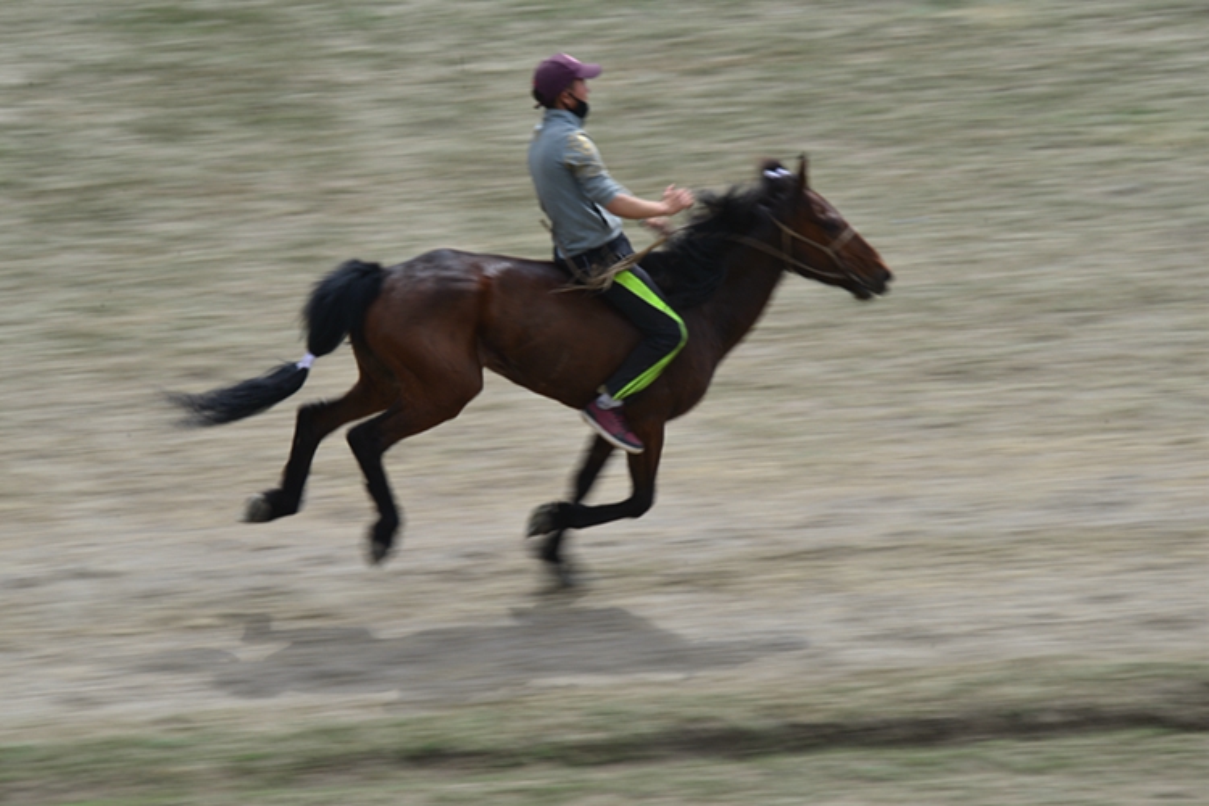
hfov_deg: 5.4
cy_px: 403
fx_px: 12761
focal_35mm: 380
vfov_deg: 3.6
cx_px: 604
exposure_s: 1/80
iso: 100
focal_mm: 380
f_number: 16
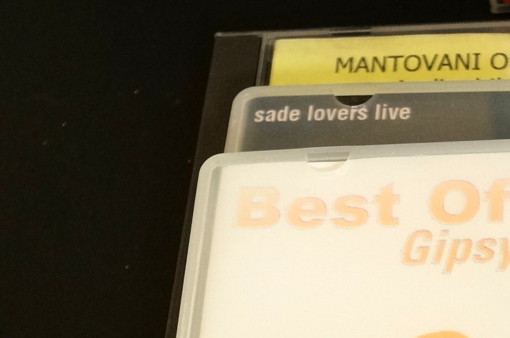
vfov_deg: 15.2
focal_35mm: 87
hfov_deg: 22.9
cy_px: 378
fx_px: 1230
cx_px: 439
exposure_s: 1/60
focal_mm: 22
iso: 1250
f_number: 4
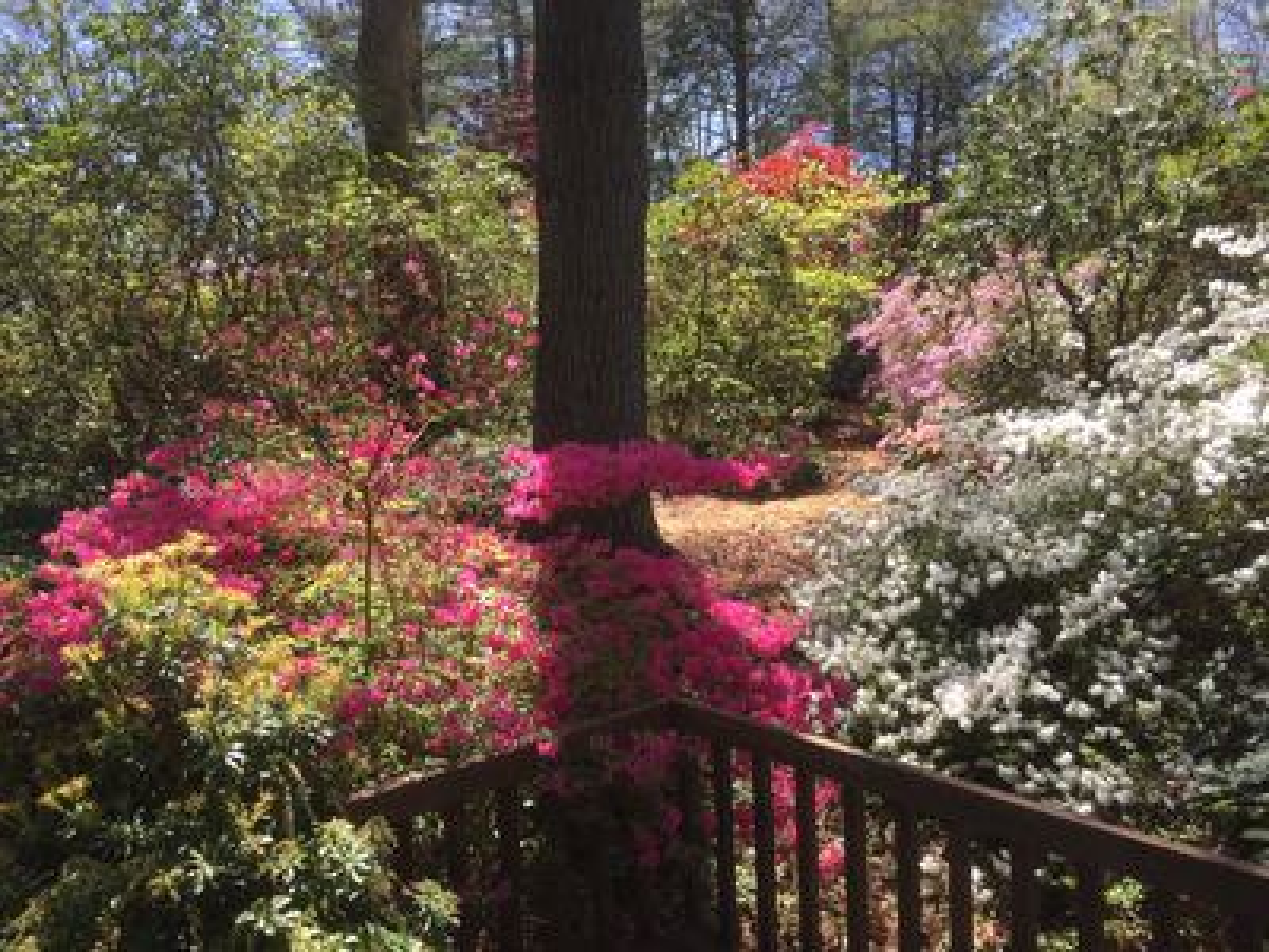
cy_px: 476
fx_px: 1063
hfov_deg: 61.7
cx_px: 634
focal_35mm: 29
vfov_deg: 48.2
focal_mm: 4.15
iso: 32
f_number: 2.2
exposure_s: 1/590
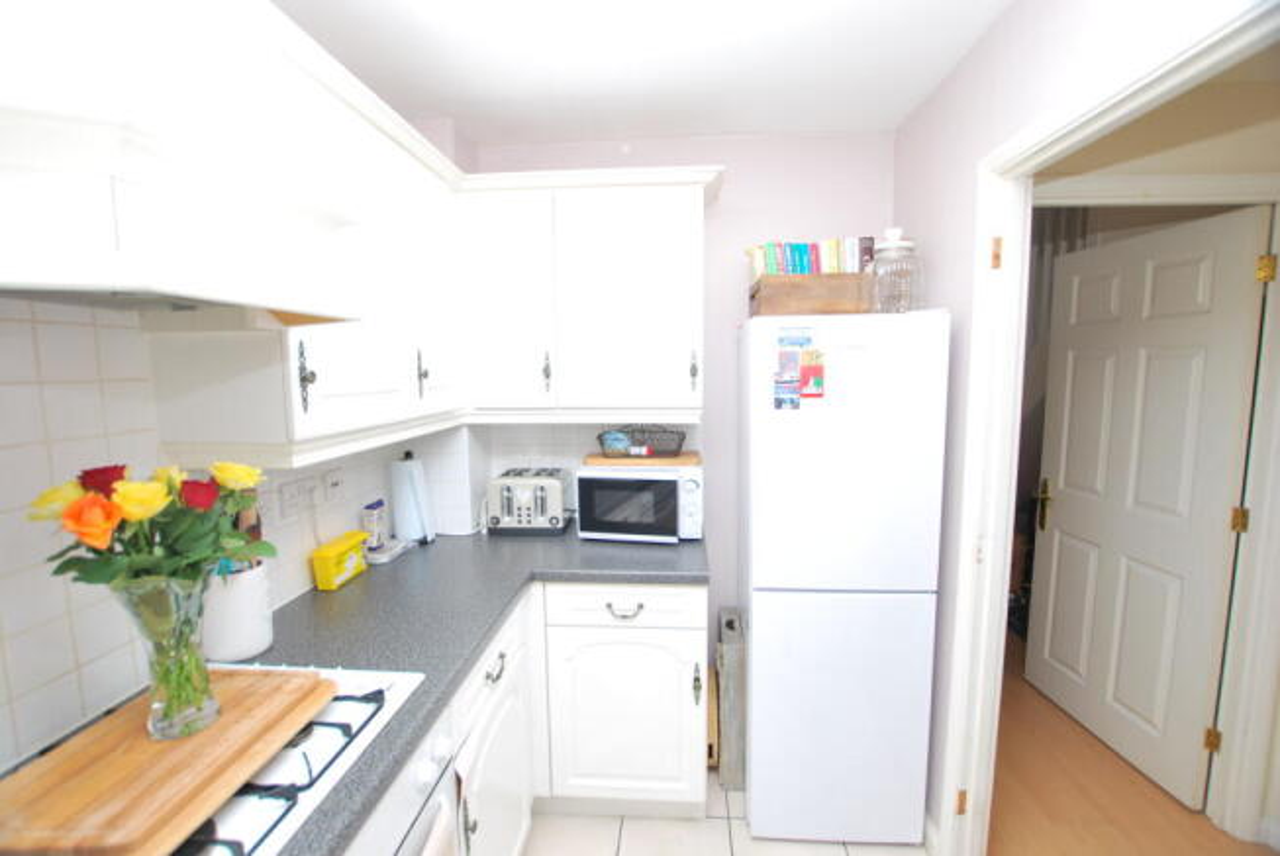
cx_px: 640
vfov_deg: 77.5
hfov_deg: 100.3
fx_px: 534
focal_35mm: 15
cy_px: 428
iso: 100
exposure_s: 1/60
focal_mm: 10
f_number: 4
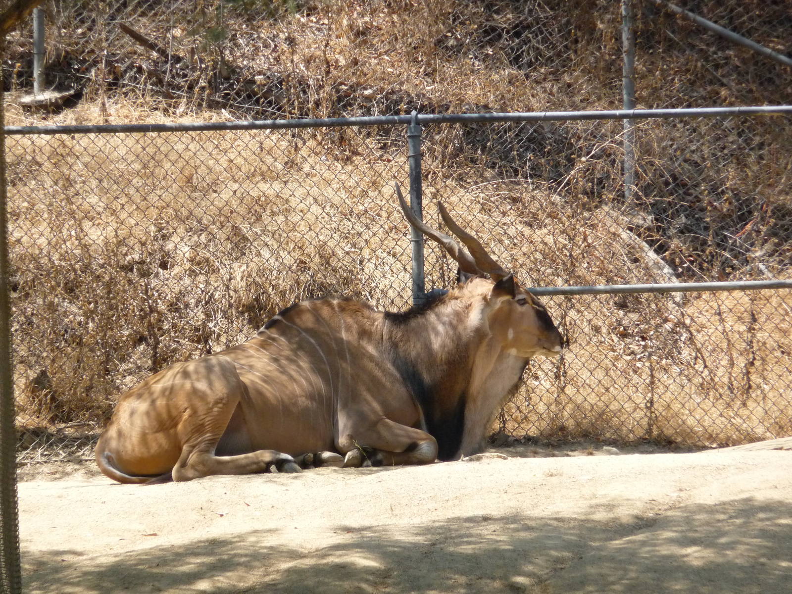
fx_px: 6406
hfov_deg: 7.1
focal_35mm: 280
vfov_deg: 5.3
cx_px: 396
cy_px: 297
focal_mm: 47
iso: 320
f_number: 4.9
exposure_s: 1/500
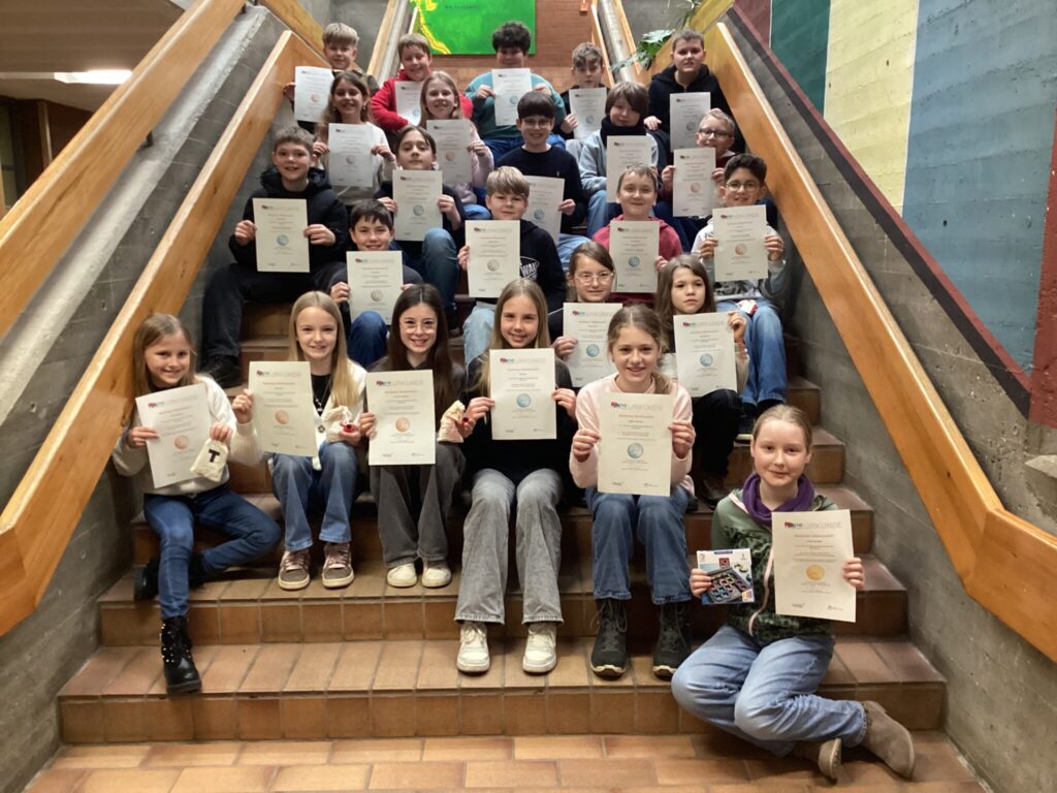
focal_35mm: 31
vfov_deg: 45.4
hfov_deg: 58.4
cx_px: 528
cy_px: 396
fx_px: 947
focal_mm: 3.3
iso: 320
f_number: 2.4
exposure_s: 1/33
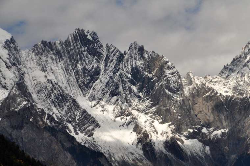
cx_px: 125
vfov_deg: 5.4
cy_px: 83
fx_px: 1769
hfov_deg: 8.1
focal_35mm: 255
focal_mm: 170
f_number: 16
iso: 200
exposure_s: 1/200
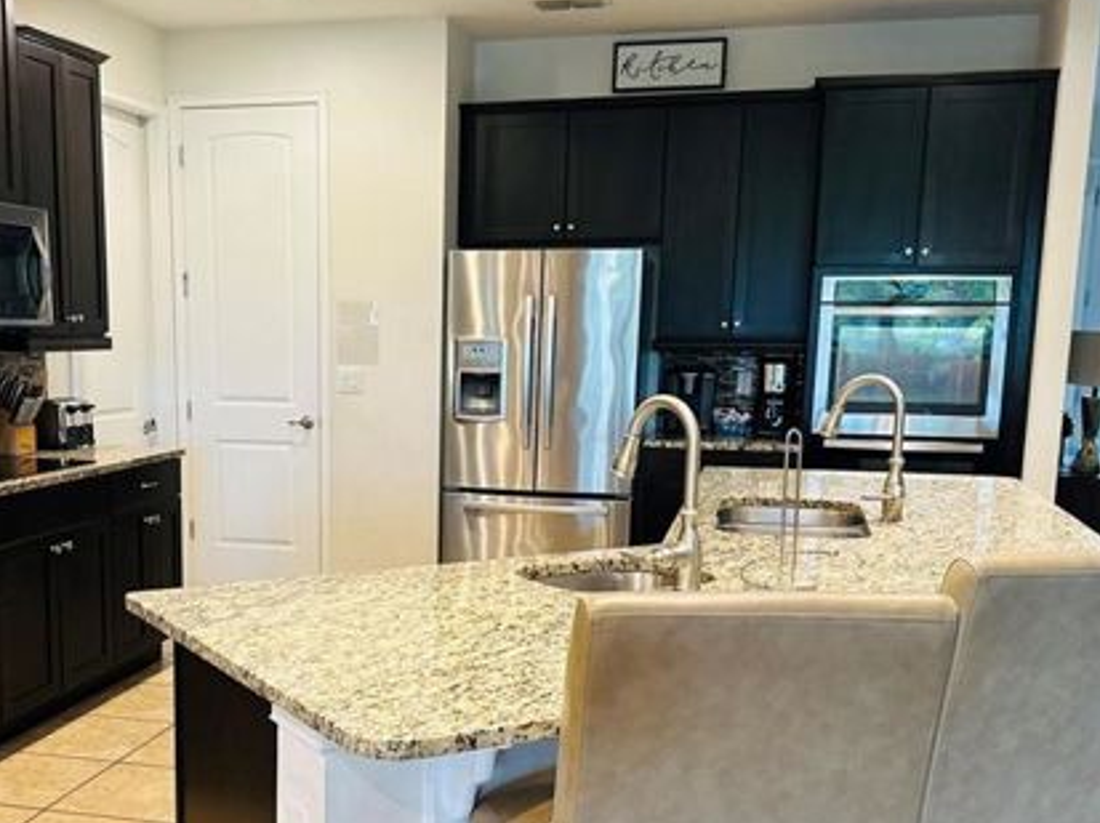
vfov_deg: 34.8
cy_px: 535
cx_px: 380
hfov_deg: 45.2
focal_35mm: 41
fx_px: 1302
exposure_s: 1/60
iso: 250
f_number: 1.78
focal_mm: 6.86
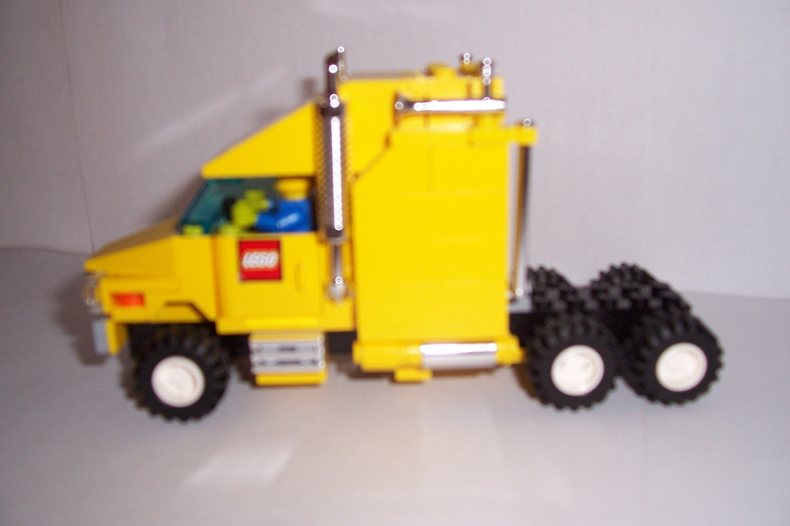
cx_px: 395
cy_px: 263
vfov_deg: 38.9
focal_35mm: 34
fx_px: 746
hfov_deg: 55.8
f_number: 2.7
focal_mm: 5.6
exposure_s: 1/60
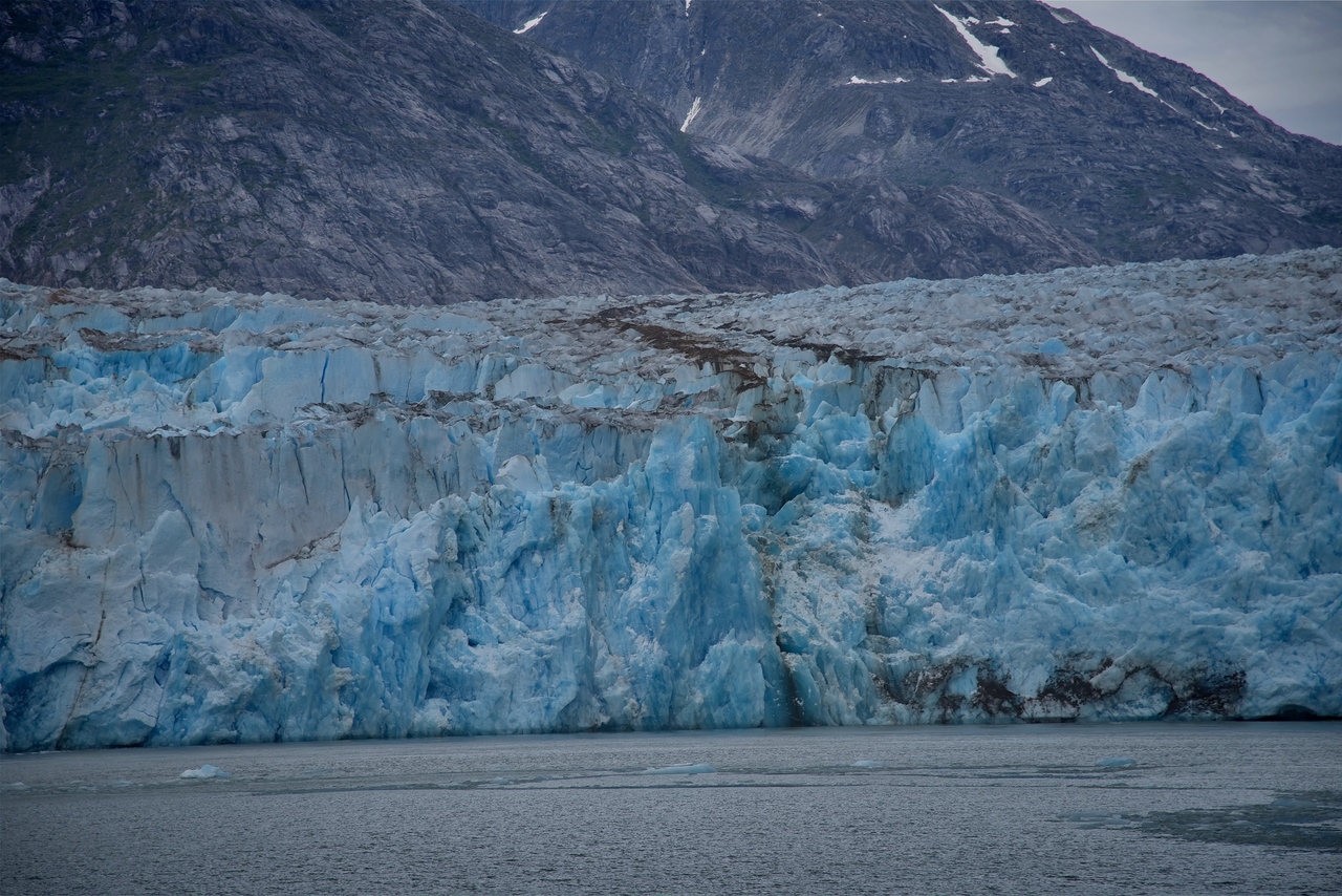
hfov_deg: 17.1
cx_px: 671
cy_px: 448
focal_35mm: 120
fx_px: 4474
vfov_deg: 11.4
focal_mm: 120
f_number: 5.6
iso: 100
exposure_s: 1/250
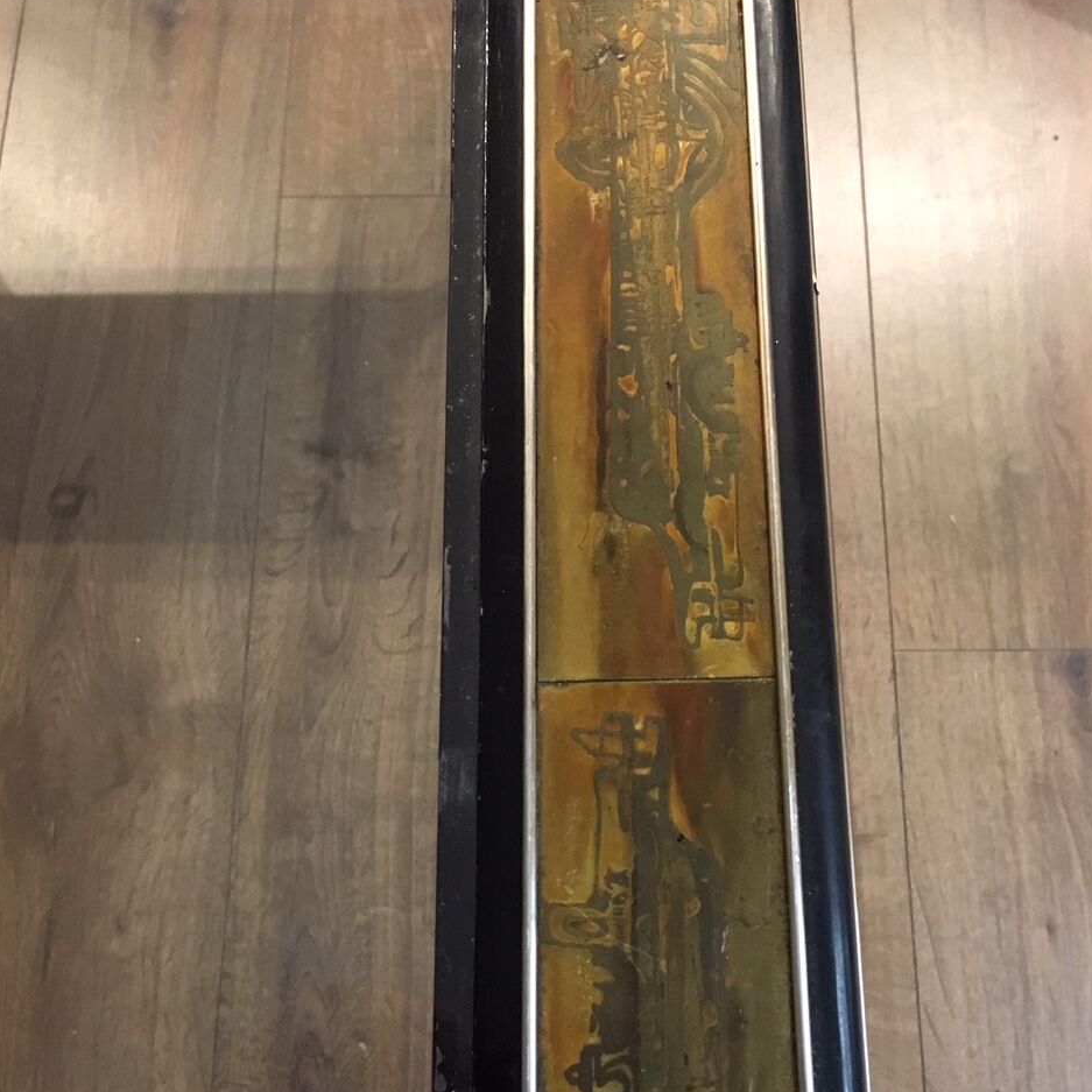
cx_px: 538
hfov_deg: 47.2
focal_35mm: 35
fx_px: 1249
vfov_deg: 46.6
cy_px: 711
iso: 250
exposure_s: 1/17
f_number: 2.2
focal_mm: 4.15
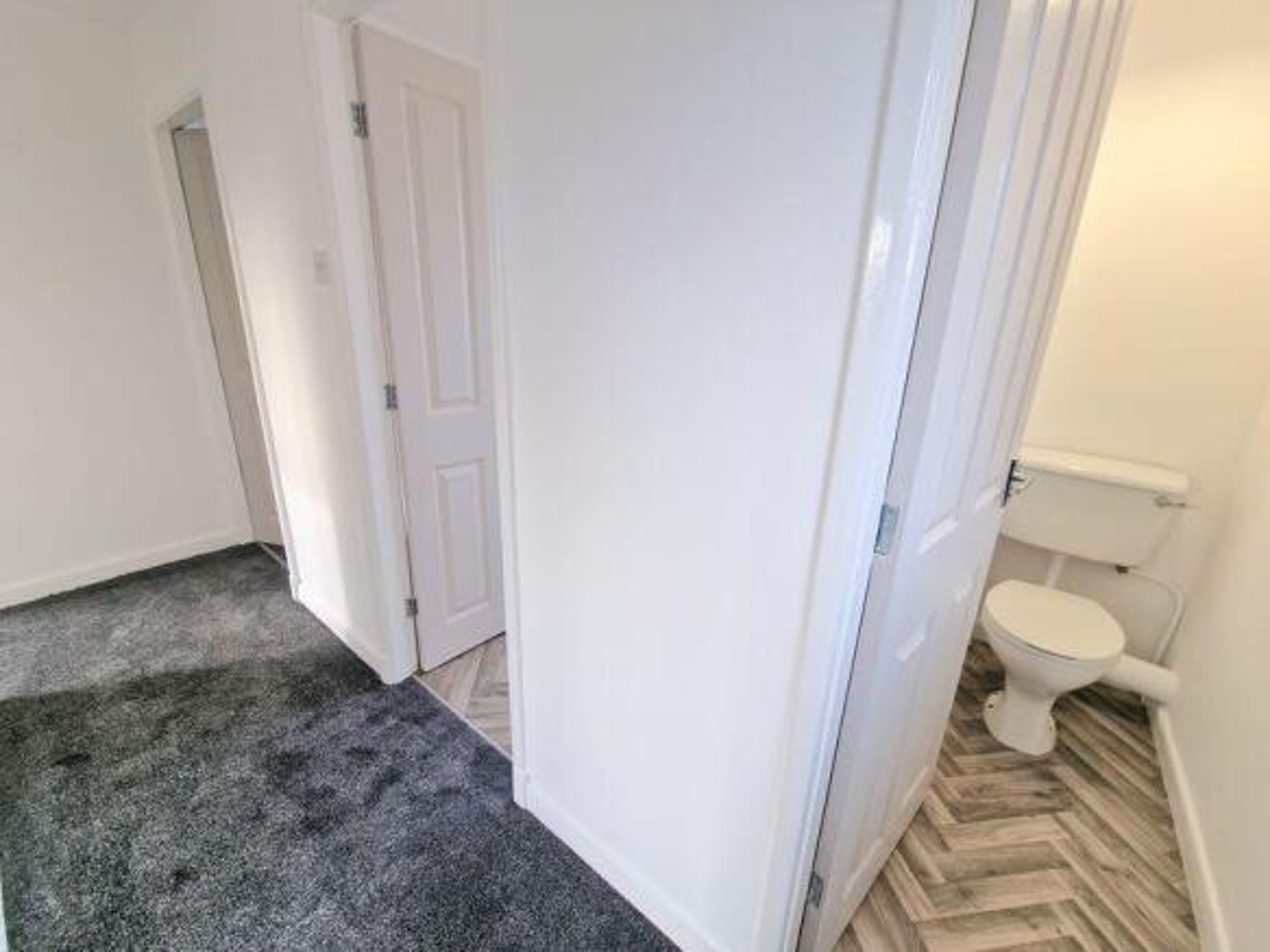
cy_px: 476
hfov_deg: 106.2
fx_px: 477
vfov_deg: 89.9
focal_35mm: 13
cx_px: 635
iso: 64
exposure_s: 1/50
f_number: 2.2
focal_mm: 2.2
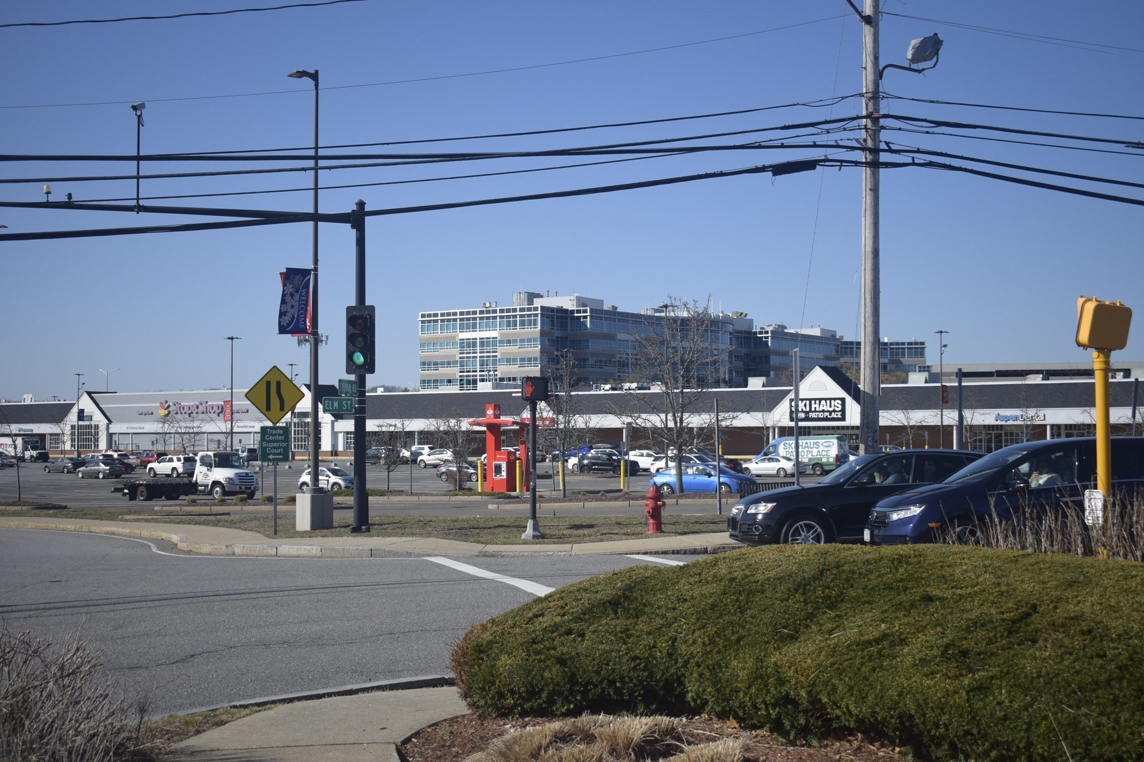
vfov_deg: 28.9
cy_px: 381
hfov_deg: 42.3
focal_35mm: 46
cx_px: 572
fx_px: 1477
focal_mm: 31
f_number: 4.2
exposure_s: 1/2000
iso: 200
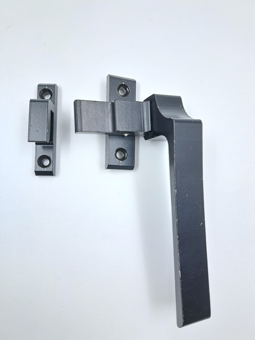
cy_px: 170
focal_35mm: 24
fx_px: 236
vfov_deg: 71.6
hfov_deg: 56.8
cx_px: 128
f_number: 1.8
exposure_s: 1/50
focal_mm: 5.23
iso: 50
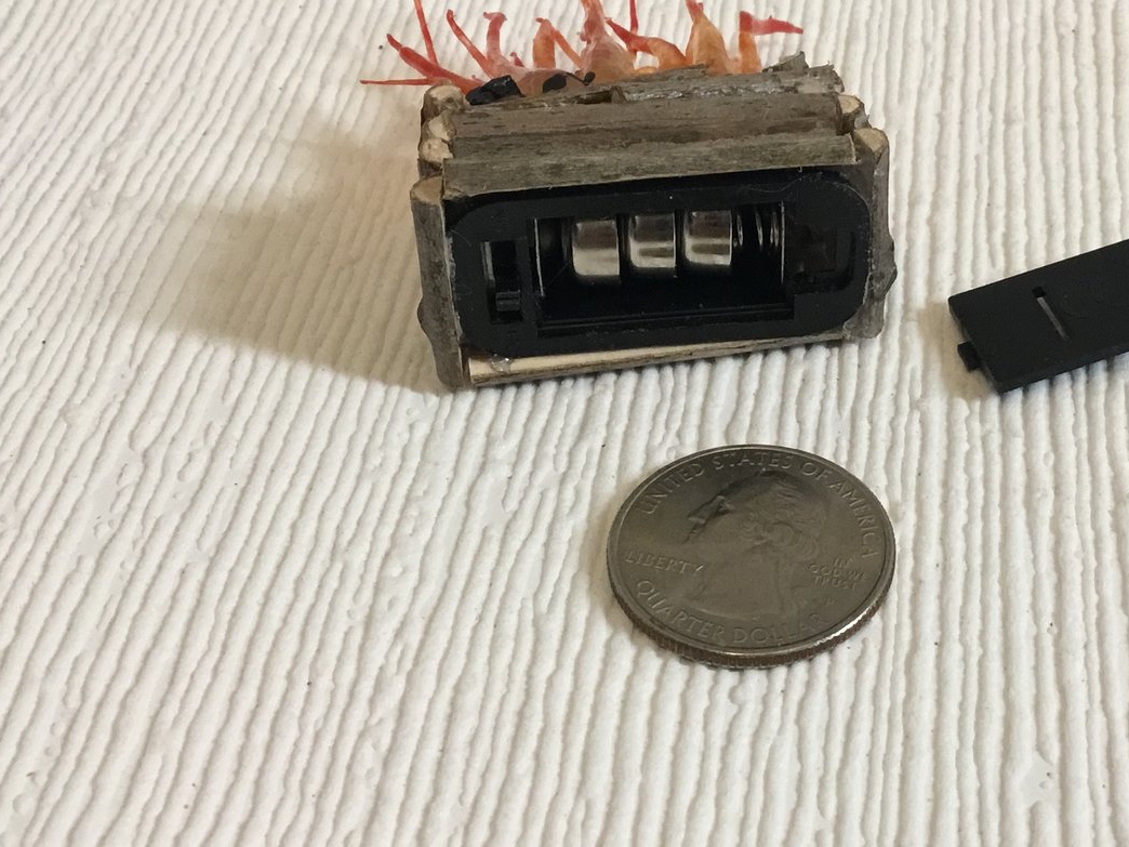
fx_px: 1859
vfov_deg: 25.6
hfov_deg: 33.4
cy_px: 363
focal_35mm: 57
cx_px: 786
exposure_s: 1/30
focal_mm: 3.3
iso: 80
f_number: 2.4
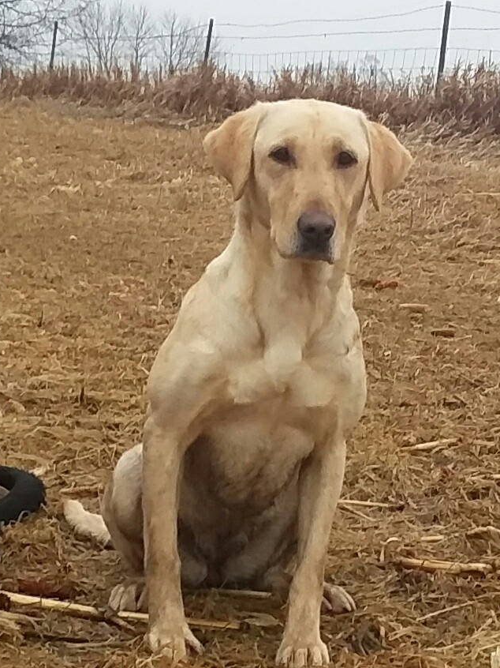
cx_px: 256
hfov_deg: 45.4
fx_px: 597
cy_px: 343
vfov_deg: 58.4
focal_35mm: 31
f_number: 1.9
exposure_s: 1/287
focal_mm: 2.47
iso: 40
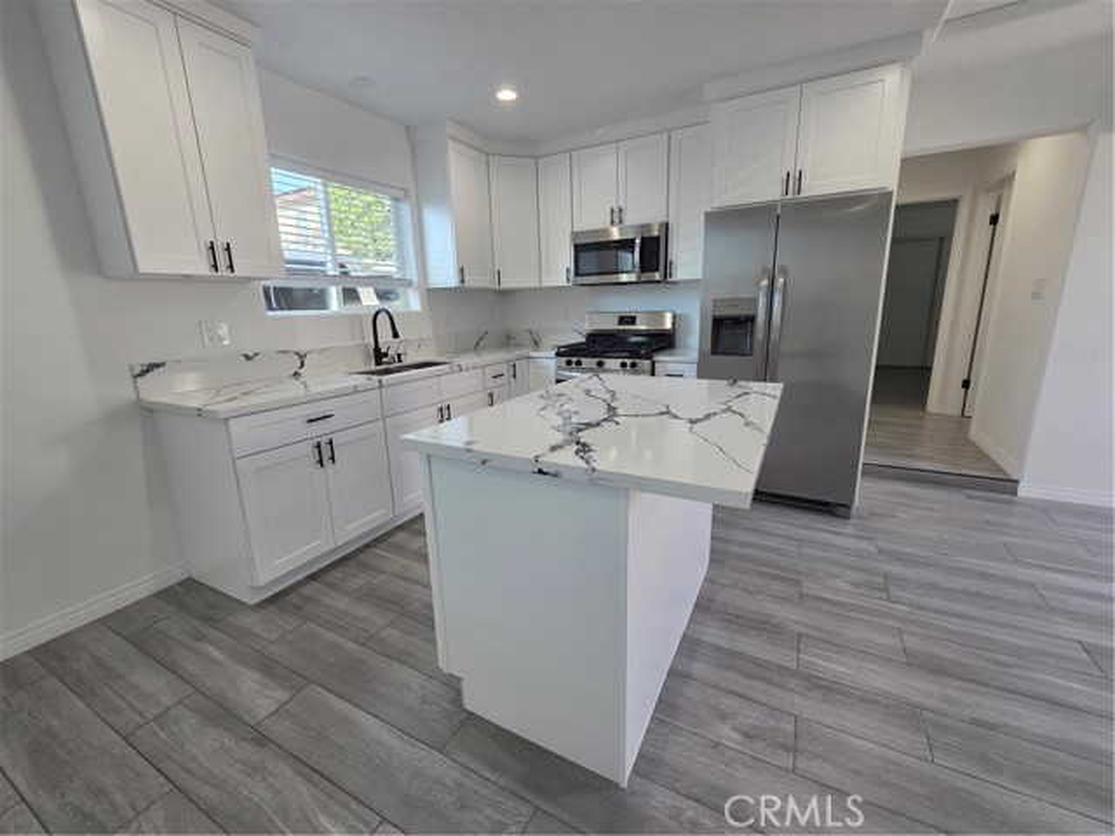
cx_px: 558
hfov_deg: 106.2
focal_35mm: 13
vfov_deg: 89.9
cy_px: 418
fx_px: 419
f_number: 2.2
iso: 125
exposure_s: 1/120
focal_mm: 2.2
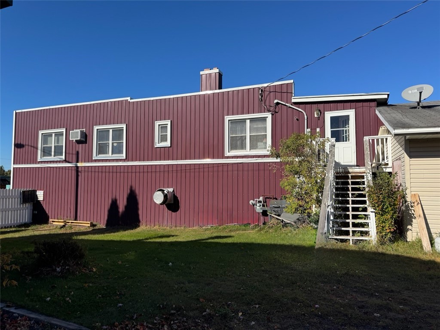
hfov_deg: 71.6
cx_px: 220
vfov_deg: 56.8
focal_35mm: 24
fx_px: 305
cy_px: 165
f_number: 1.78
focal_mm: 6.76
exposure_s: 1/4608
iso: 80
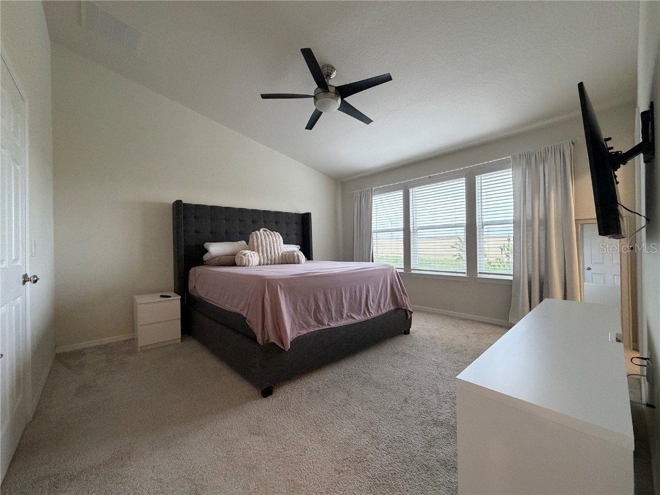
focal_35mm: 14
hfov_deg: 102.1
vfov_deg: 85.7
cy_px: 248
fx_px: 267
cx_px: 330
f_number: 2.2
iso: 250
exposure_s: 1/60
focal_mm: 2.22
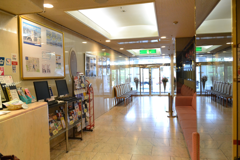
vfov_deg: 43.6
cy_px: 80
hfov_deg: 61.9
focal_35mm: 30
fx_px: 200
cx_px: 120
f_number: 6.3
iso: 3200
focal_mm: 20
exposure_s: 1/80
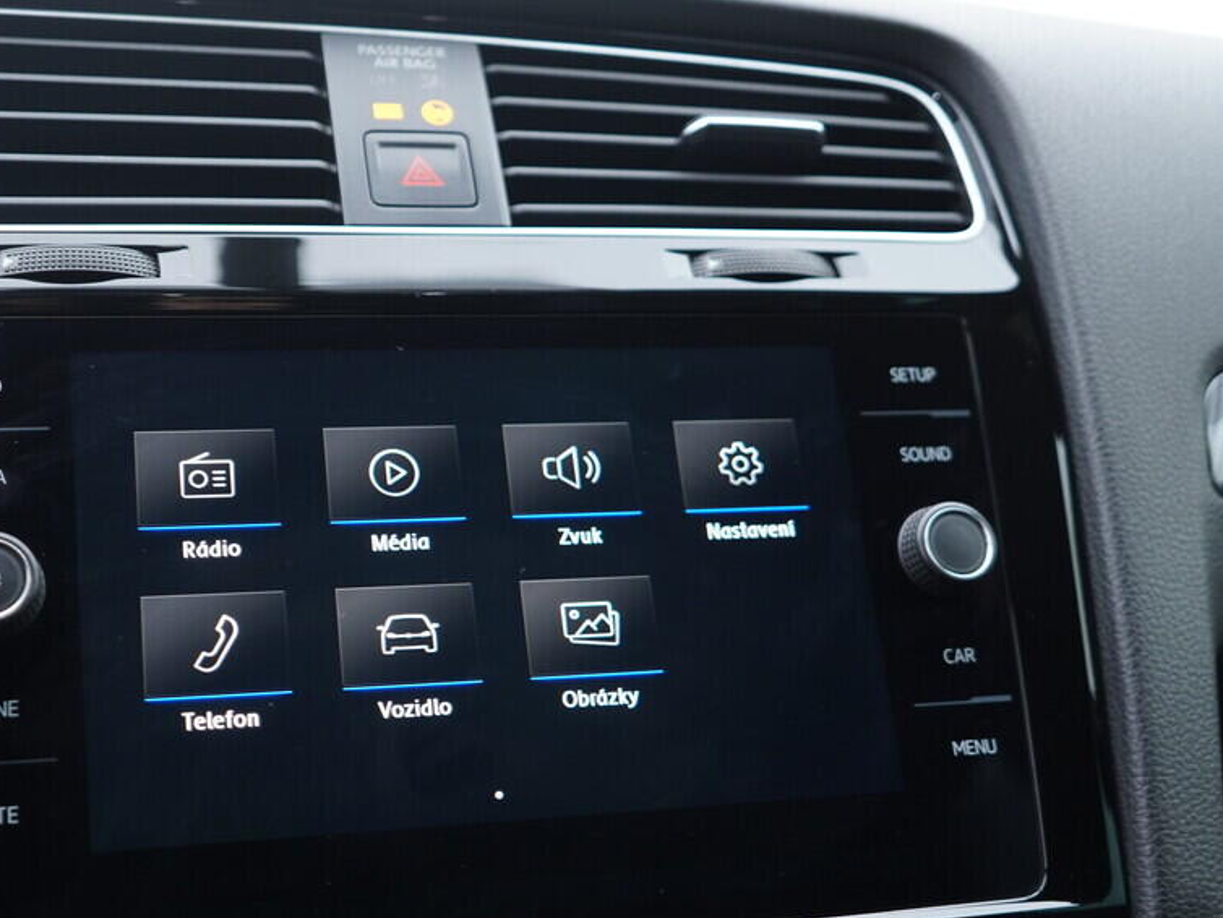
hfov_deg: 40.2
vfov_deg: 30.9
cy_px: 476
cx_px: 474
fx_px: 1661
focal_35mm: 47
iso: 250
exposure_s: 1/40
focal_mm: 24
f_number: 2.8
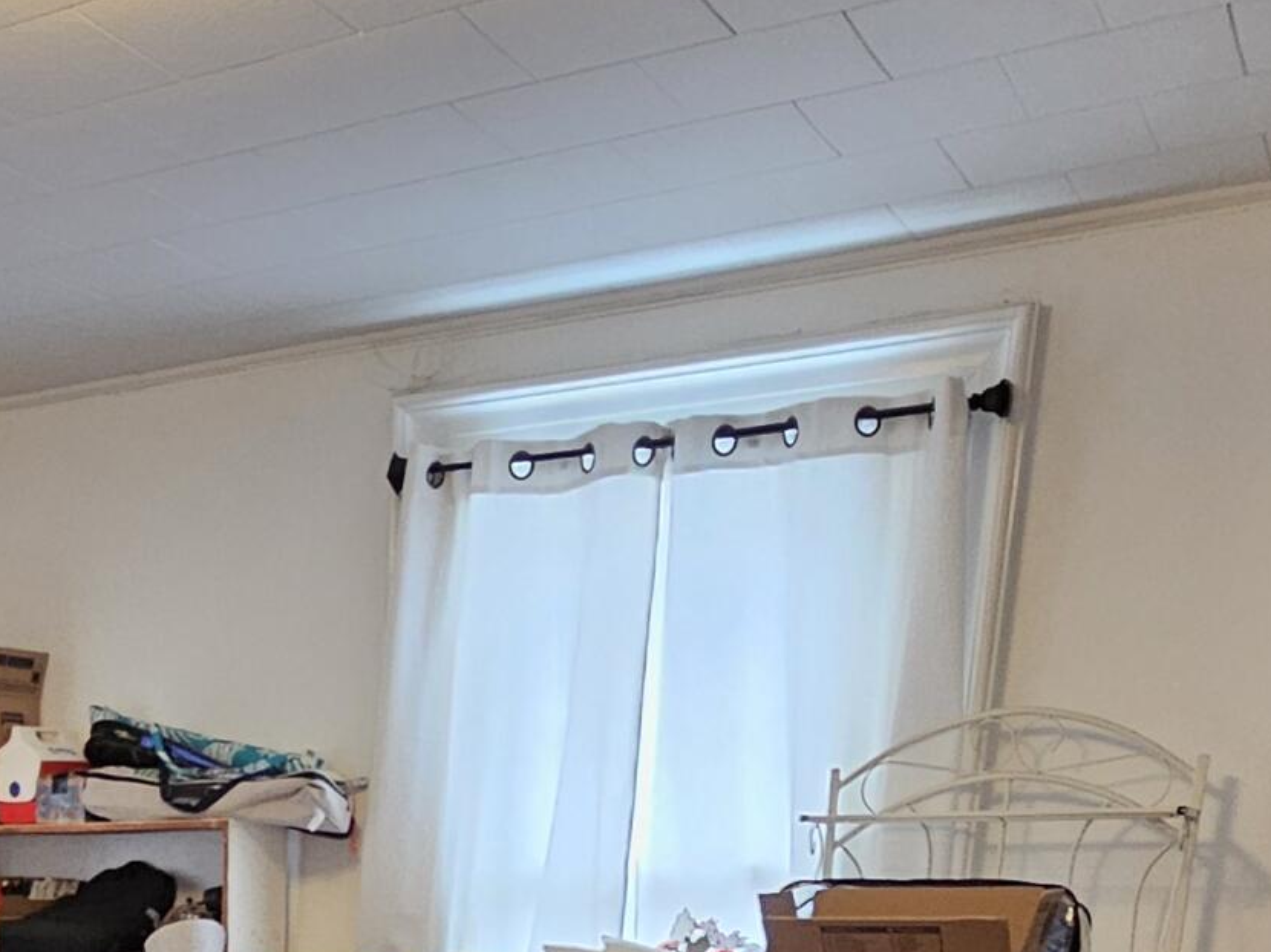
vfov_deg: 23.5
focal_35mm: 47
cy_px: 1486
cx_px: 159
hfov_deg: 38.1
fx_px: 1725
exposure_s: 1/60
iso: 320
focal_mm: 2.2
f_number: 2.2
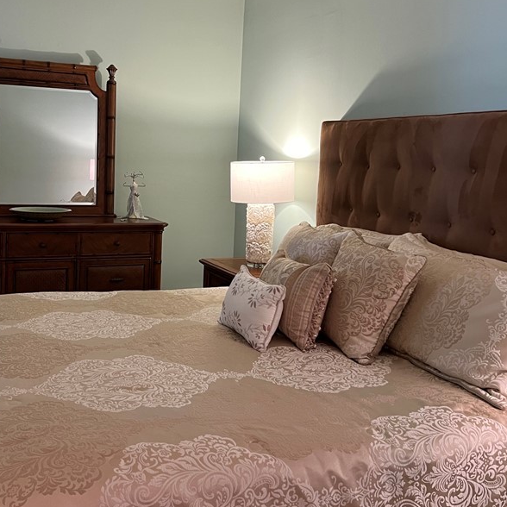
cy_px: 209
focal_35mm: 40
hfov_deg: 41.6
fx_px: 663
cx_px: 195
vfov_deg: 41.7
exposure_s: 1/60
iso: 250
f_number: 1.5
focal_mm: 5.7
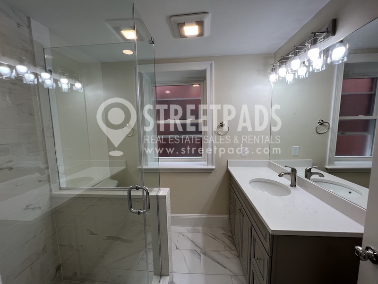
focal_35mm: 13
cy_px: 142
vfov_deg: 89.9
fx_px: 142
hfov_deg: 106.2
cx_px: 189
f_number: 1.8
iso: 32
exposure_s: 1/120
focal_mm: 1.57
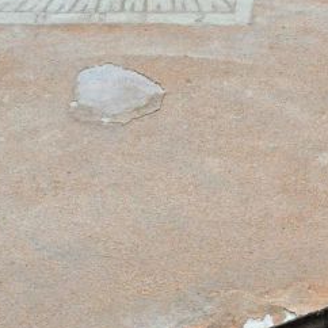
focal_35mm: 97
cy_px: -16
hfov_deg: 16.2
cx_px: 514
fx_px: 1040
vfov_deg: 17.4
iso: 1000
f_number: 14
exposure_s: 1/200
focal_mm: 18
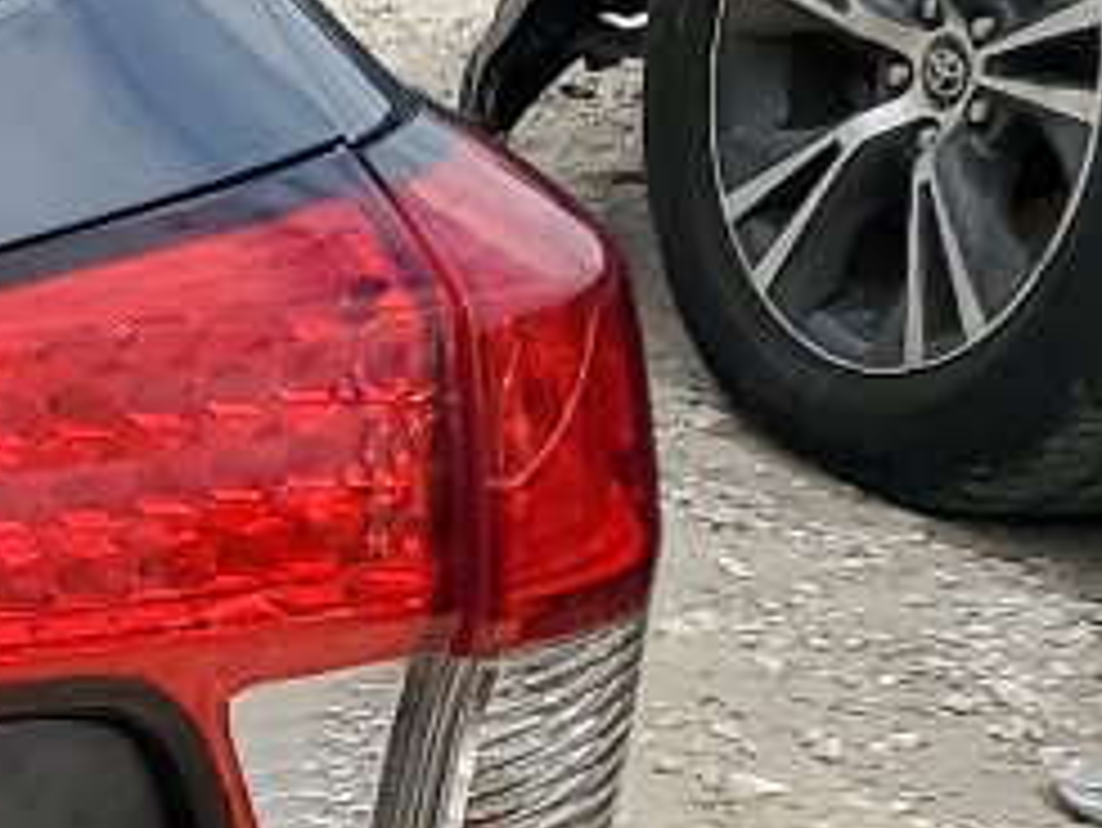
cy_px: 738
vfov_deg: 8.7
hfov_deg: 9.1
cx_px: -2303
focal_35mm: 170
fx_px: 5415
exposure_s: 1/3333
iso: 50
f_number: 1.5
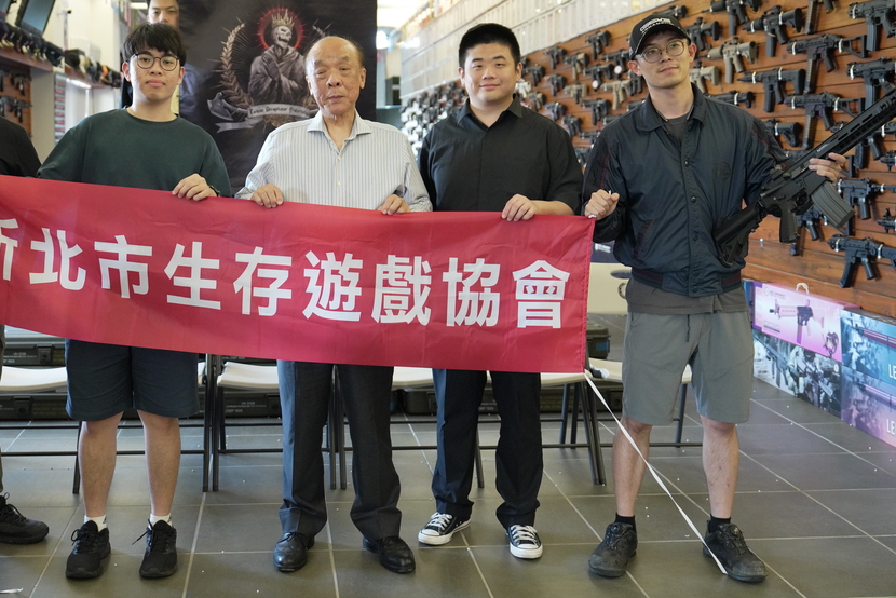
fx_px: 1046
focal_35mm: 42
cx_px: 319
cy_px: 195
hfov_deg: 45.9
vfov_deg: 31.6
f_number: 2.8
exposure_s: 1/125
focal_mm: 31
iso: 3200
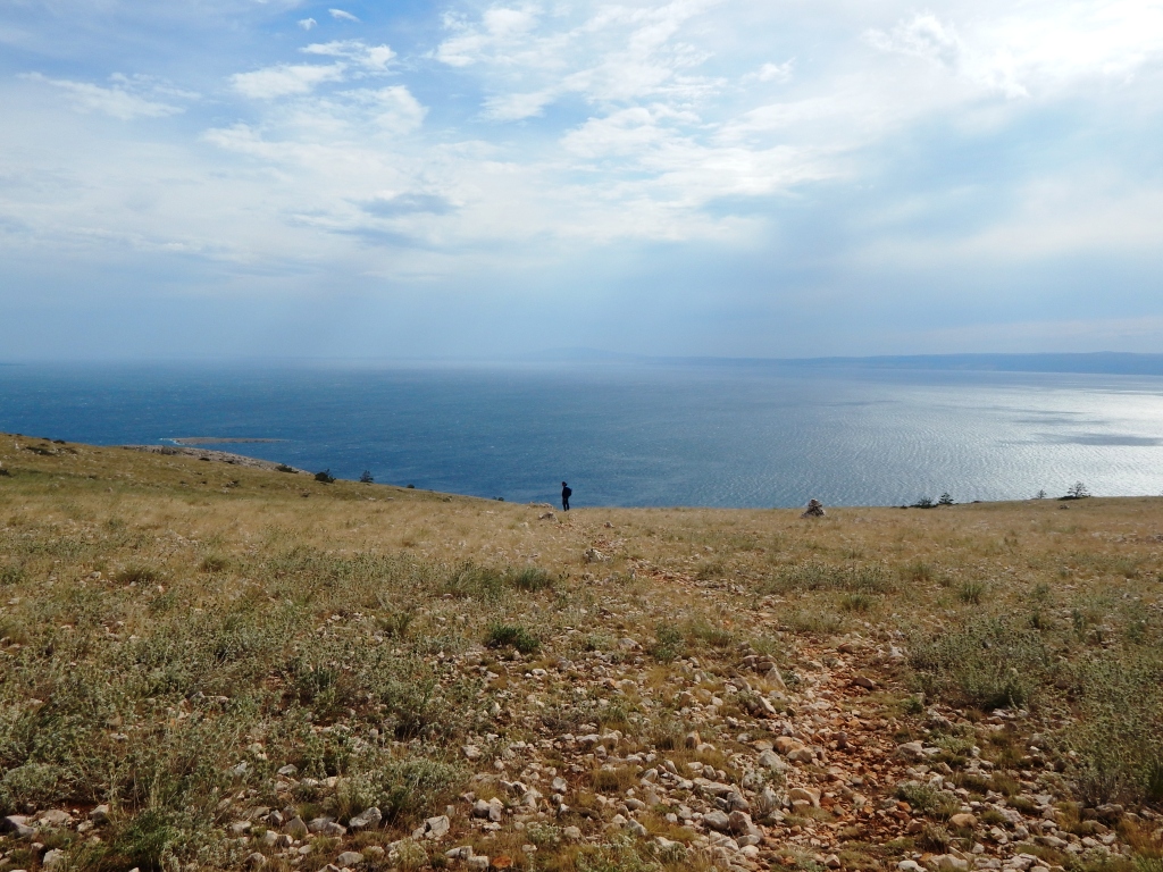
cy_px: 436
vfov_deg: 49.7
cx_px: 582
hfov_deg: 63.4
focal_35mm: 28
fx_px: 941
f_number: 6.3
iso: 125
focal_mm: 5.1
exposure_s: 1/800
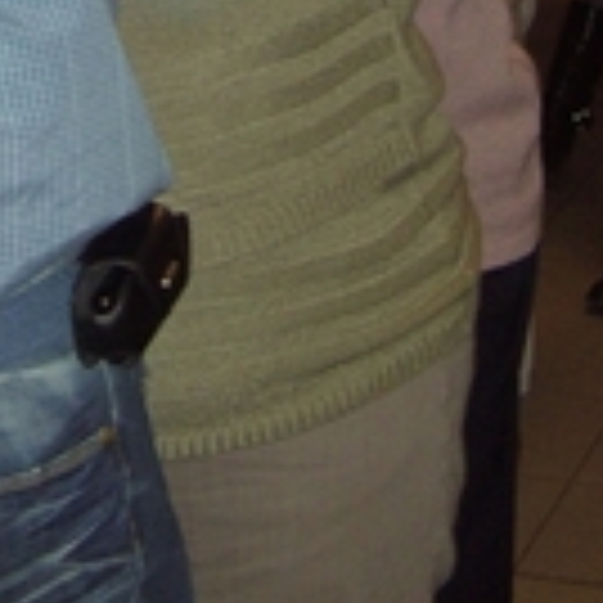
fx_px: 2877
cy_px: -378
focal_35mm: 146
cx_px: -45
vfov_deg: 11.3
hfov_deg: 11.8
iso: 100
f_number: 2.8
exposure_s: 1/50
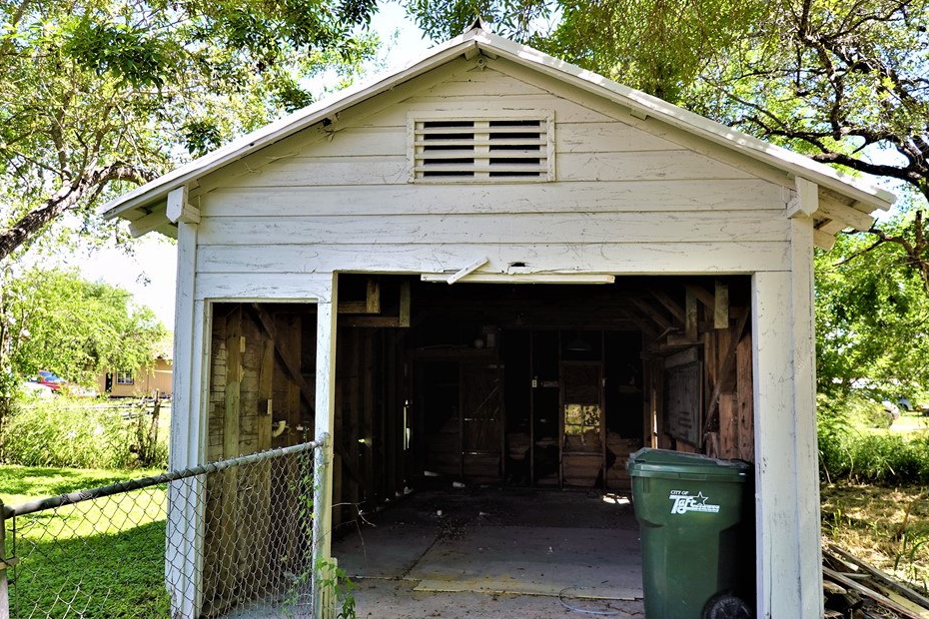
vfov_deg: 46.3
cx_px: 480
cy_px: 347
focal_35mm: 28
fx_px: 722
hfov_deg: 65.5
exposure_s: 1/200
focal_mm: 9
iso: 100
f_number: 3.2
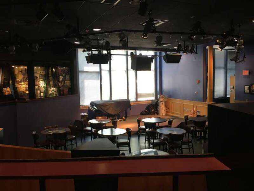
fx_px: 213
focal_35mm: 29
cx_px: 127
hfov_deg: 61.7
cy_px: 96
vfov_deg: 48.2
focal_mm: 4.15
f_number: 2.2
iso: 64
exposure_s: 1/30
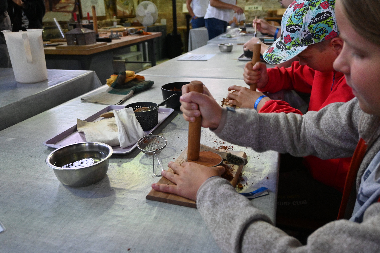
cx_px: 190
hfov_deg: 61.9
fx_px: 317
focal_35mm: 30
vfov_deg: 43.6
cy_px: 126
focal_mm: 20
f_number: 3.8
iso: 3200
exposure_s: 1/125
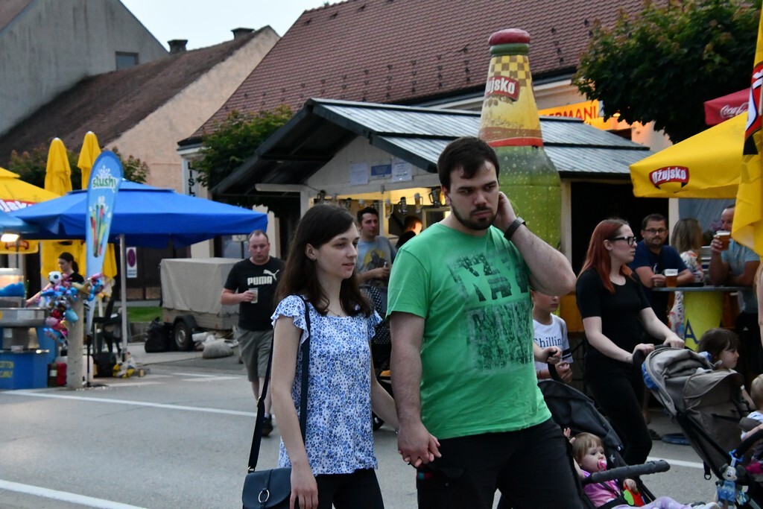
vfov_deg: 19.7
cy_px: 254
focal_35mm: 69
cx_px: 382
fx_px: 1463
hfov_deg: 29.2
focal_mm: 46
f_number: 7.1
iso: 8000
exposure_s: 1/200
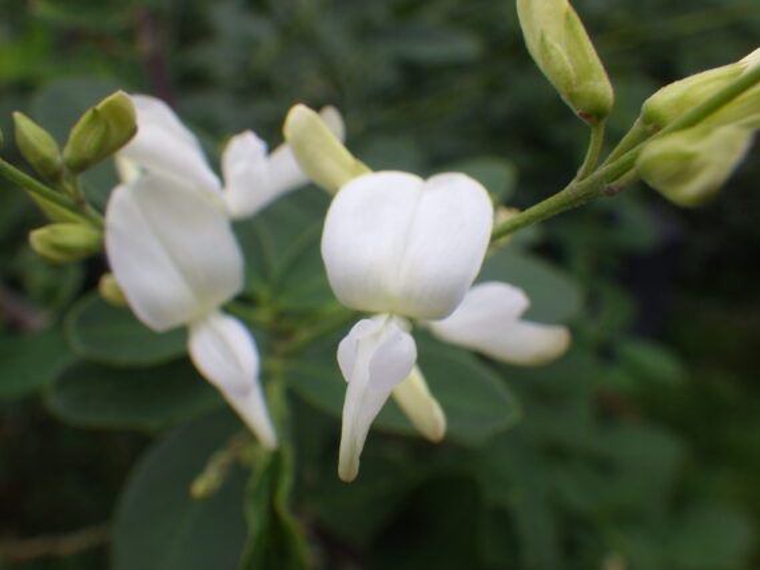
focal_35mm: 34
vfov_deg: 41.8
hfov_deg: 53.9
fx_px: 747
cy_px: 285
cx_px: 380
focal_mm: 6.1
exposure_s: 1/400
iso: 125
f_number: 4.6
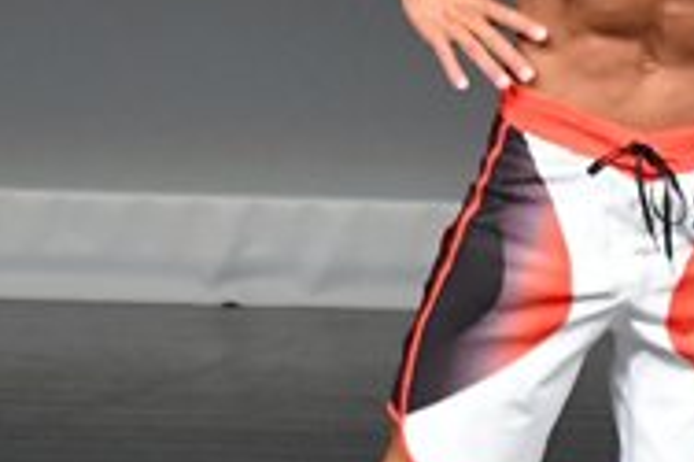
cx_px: 589
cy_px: 211
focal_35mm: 1542
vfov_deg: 0.9
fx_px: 29700
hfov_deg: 1.3
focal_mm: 250
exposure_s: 1/400
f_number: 5.6
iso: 5000
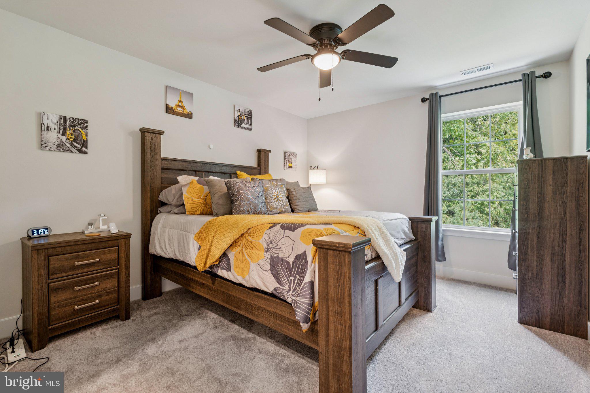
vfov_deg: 73.7
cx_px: 295
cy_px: 196
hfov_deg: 96.7
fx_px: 262
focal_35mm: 16
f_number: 8
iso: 200
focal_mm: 16
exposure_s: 1/3
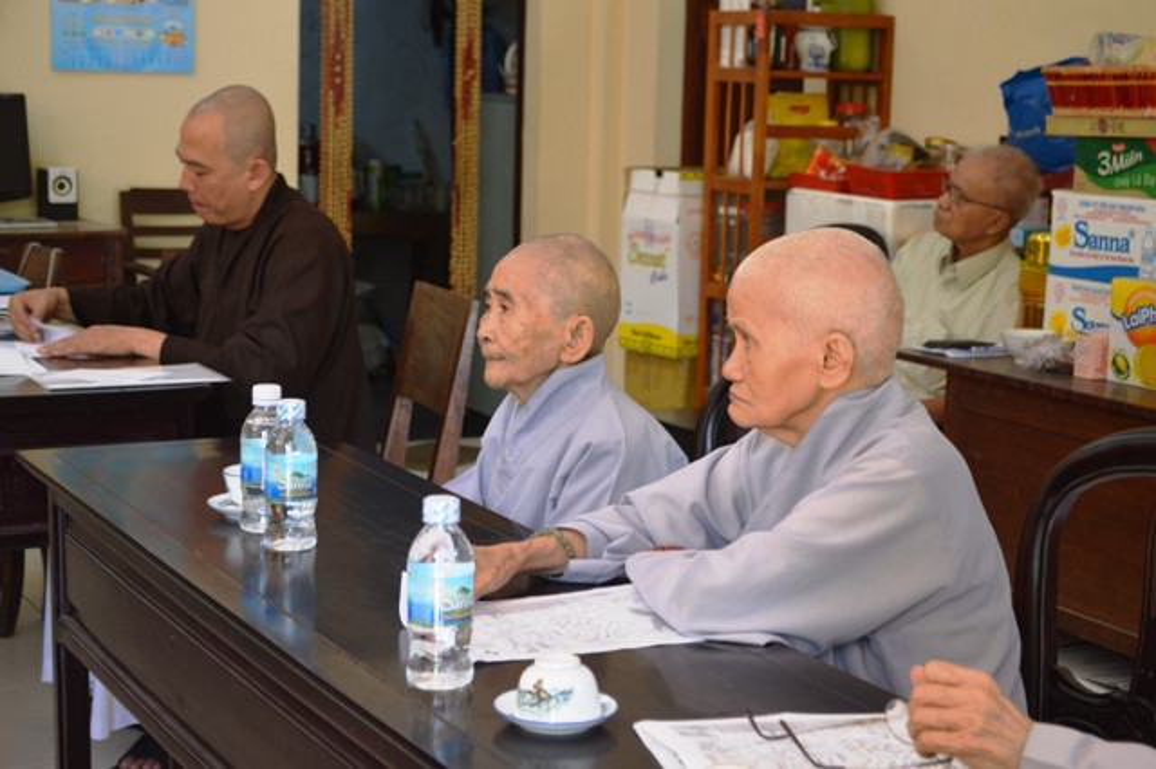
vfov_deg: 20.6
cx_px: 578
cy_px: 384
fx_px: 2118
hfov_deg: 30.5
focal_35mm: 66
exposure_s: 1/25
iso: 400
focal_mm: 44
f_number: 5.3
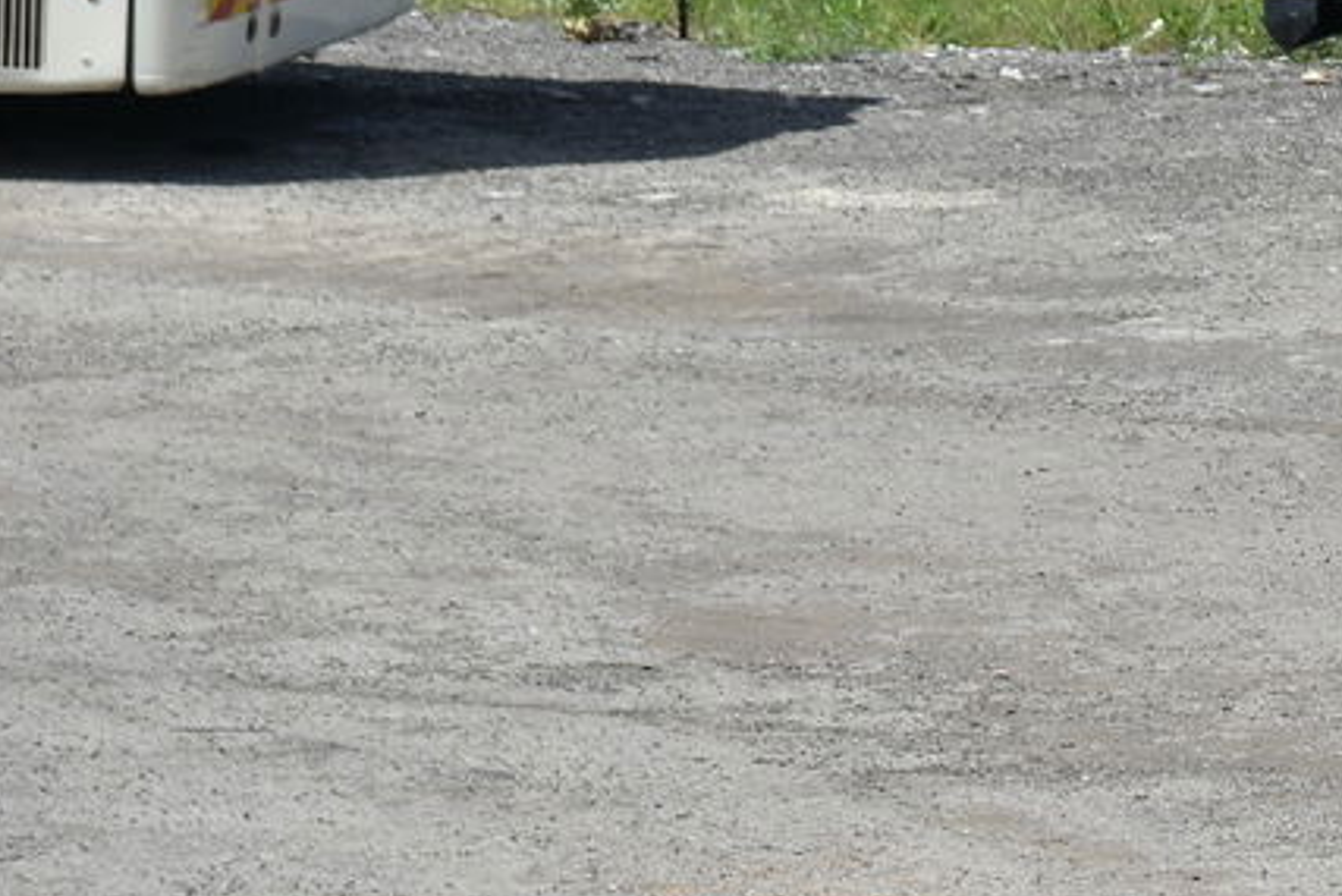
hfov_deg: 5.5
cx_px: 2162
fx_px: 13685
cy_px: -204
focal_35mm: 367
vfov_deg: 3.7
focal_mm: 112
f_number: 4.5
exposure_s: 1/640
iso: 100
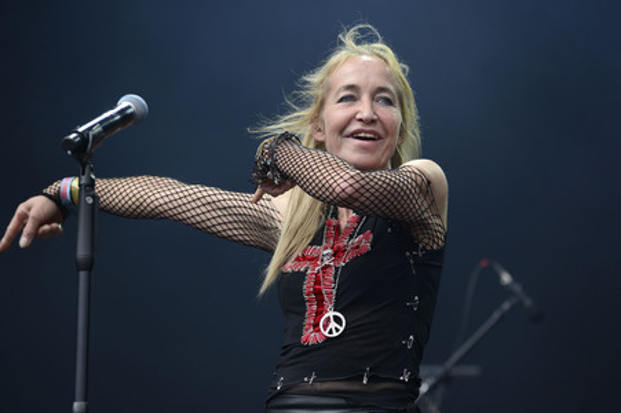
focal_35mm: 200
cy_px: 206
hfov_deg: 10.3
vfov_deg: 6.9
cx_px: 310
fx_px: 3447
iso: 320
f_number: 5
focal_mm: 200
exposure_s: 1/800
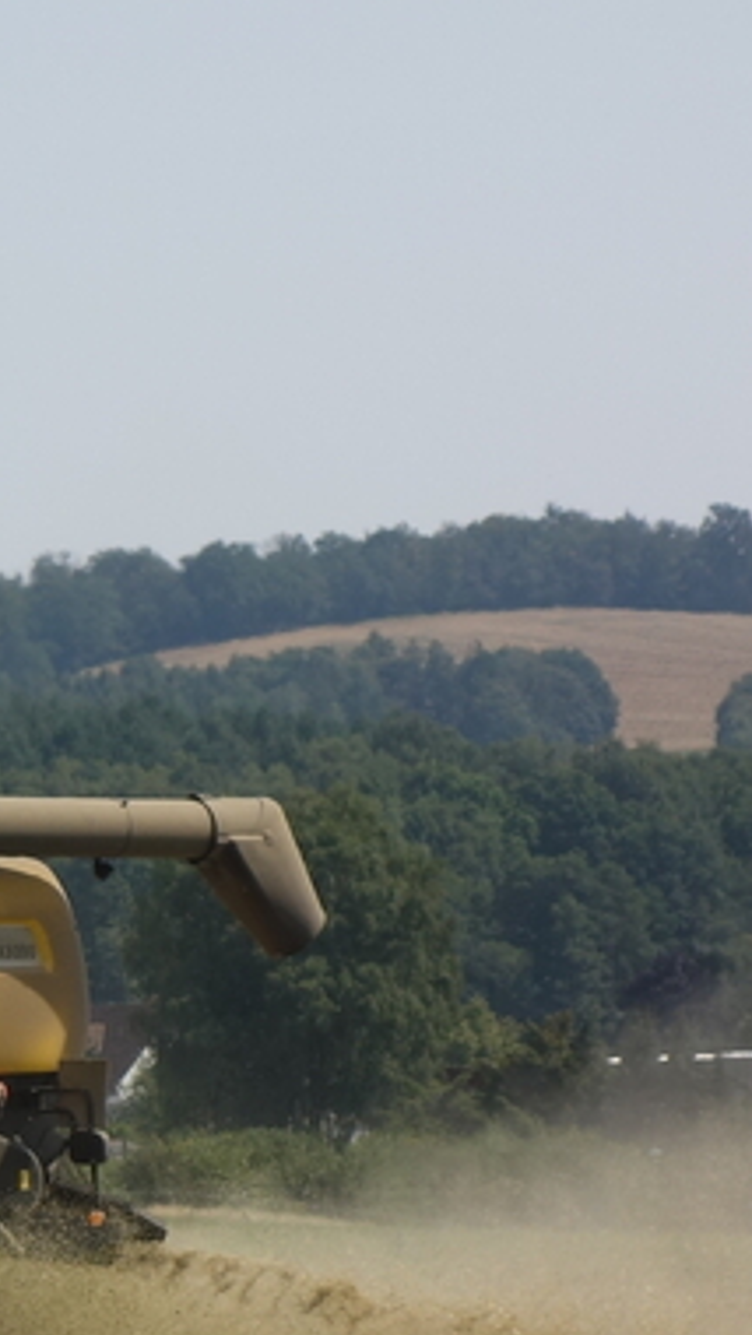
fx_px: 10661
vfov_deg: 7.2
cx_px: -791
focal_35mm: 301
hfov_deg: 4.0
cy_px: 1128
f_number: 5.6
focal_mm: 33.9
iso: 125
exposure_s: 1/640
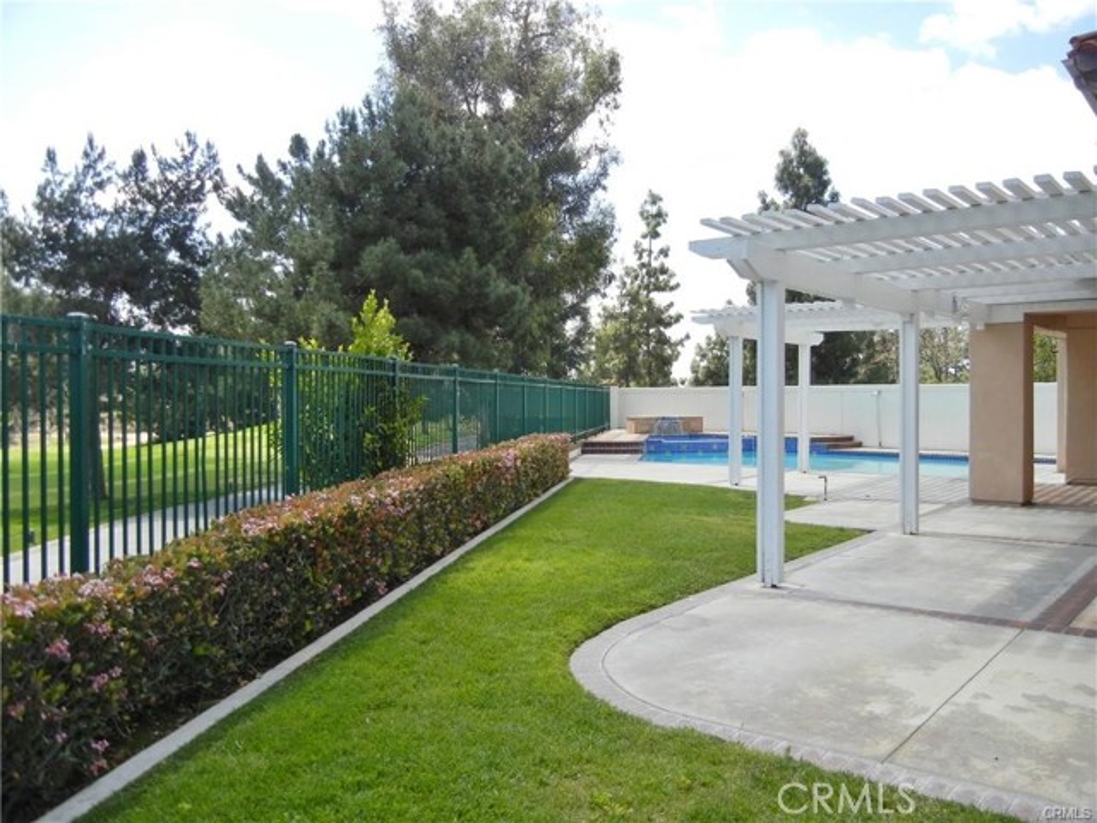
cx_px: 548
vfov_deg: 46.8
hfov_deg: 60.0
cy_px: 412
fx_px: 951
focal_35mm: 30
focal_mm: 5.4
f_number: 3.5
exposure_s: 1/670
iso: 160
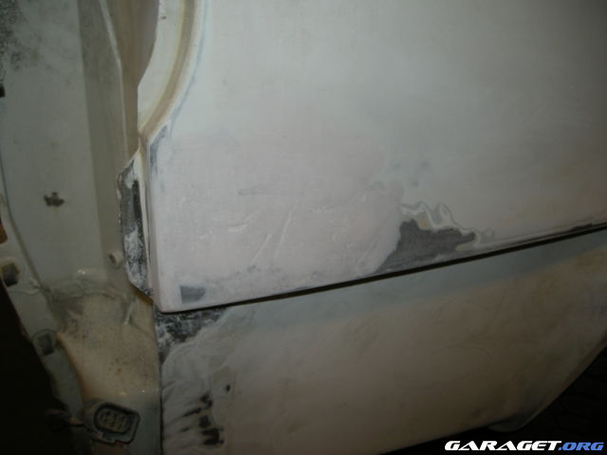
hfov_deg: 52.6
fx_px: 614
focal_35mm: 35
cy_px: 228
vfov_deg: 40.7
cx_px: 304
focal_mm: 5.7
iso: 50
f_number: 2.8
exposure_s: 1/30
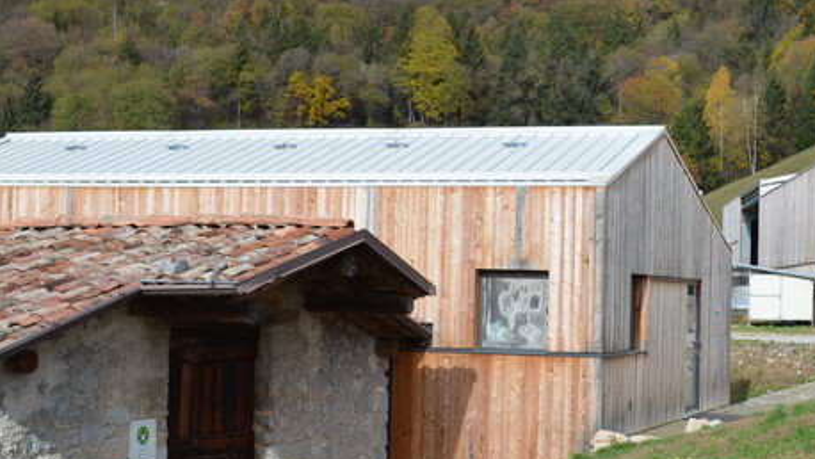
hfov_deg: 30.0
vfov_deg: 17.5
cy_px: 288
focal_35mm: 69
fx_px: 1492
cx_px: 625
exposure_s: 1/250
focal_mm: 18
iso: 140
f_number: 8
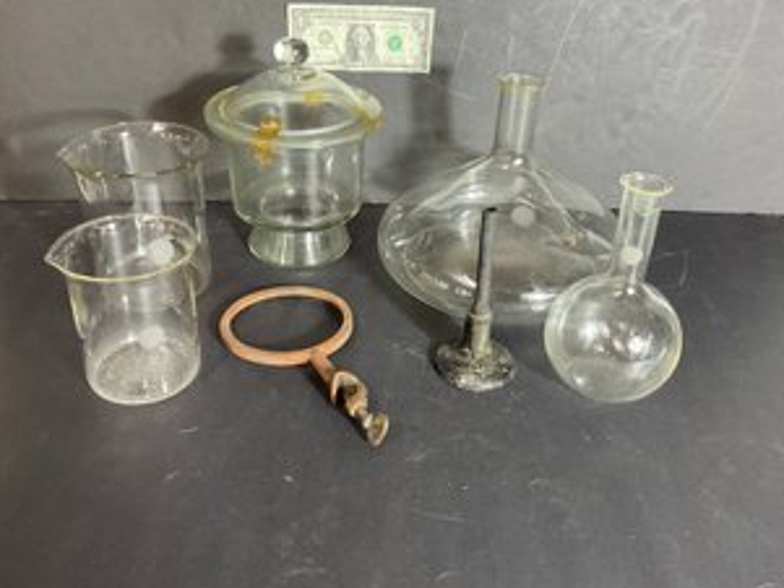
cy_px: 274
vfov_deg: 43.0
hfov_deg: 55.3
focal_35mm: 33
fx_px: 748
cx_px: 374
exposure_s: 1/60
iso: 200
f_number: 1.8
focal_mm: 3
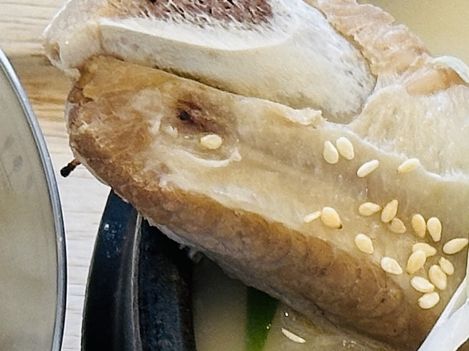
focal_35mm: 255
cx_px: 318
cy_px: 601
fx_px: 3454
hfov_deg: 7.8
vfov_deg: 5.7
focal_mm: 6.86
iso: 125
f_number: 1.78
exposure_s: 1/60
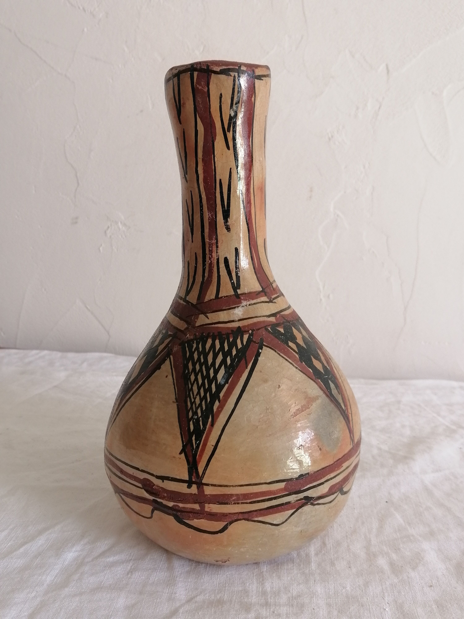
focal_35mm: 35
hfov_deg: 40.7
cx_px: 232
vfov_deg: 52.6
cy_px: 310
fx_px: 626
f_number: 1.8
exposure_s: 1/50
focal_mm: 5.4
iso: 80
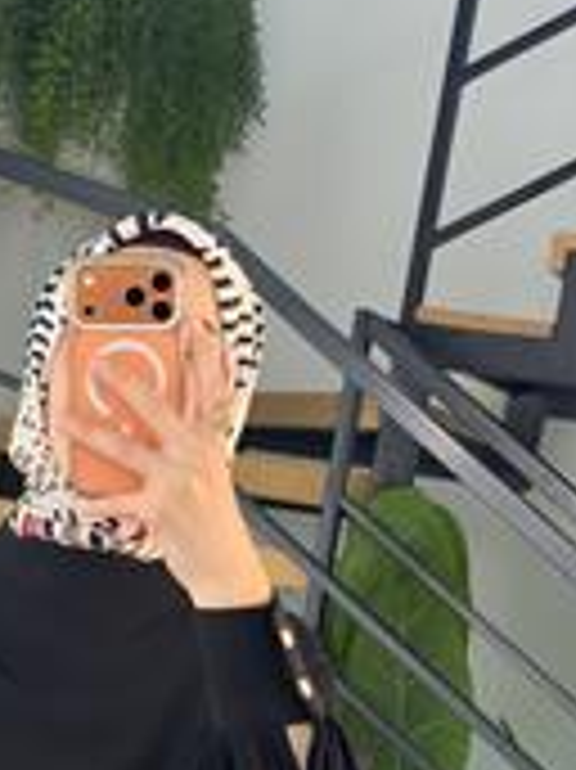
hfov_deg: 12.6
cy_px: 786
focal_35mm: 116
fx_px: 2577
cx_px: -4
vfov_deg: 16.6
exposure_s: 1/121
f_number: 1.78
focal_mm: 6.76
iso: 50
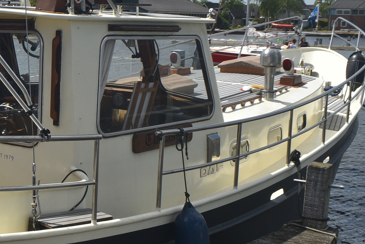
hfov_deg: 28.6
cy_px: 90
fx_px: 649
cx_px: -35
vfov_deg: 21.2
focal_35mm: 64
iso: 200
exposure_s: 1/400
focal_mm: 18
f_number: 10
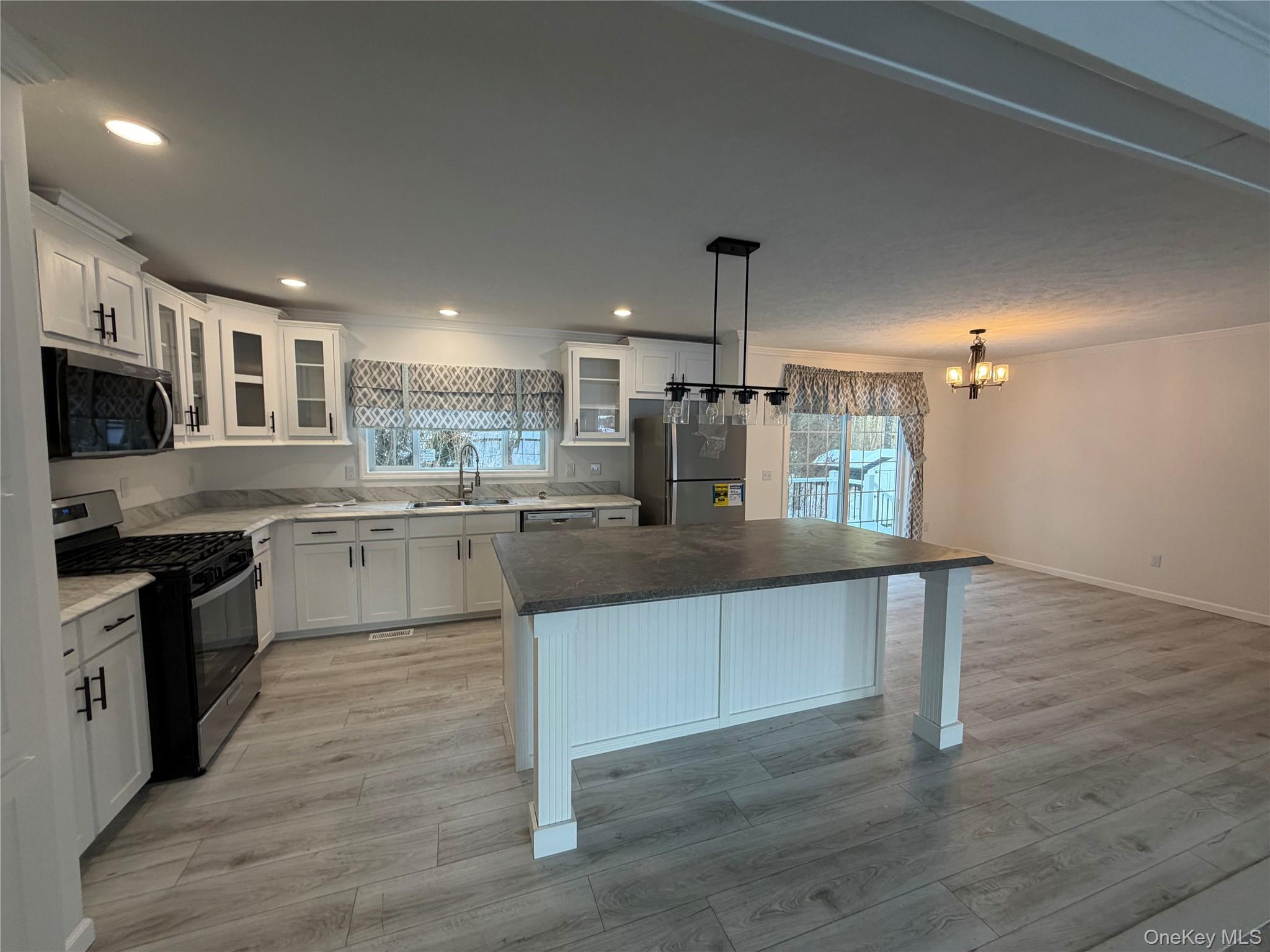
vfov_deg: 85.7
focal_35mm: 14
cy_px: 476
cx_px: 635
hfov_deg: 102.1
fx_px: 514
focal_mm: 2.22
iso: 160
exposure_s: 1/120
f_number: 2.2
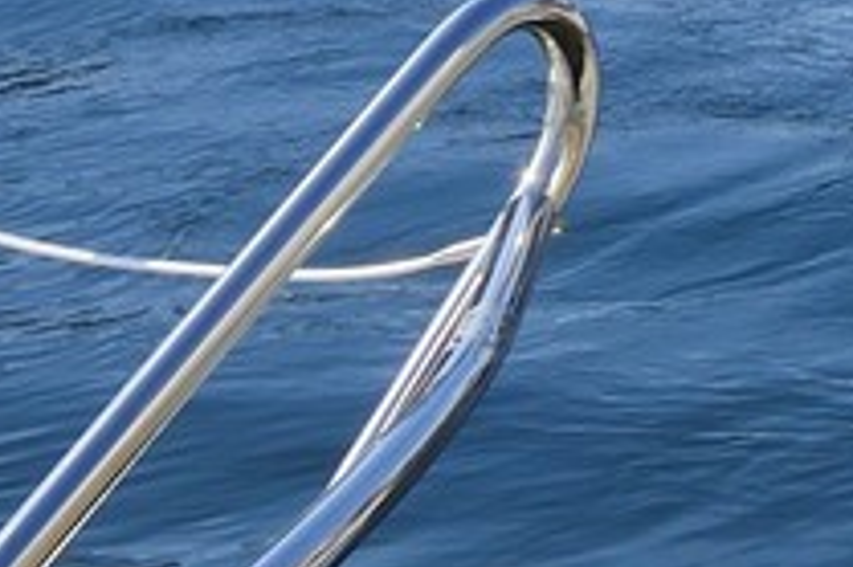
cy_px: -991
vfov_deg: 6.9
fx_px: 4356
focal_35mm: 184
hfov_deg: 8.7
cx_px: 2771
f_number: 13
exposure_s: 1/250
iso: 200
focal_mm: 24
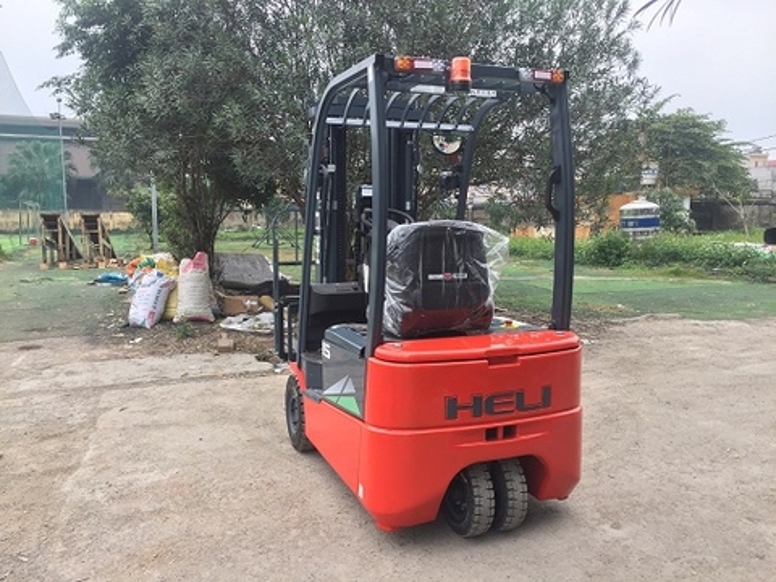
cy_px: 291
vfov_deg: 48.2
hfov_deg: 61.7
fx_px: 650
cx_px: 388
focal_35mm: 29
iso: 32
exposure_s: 1/231
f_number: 2.2
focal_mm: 4.15
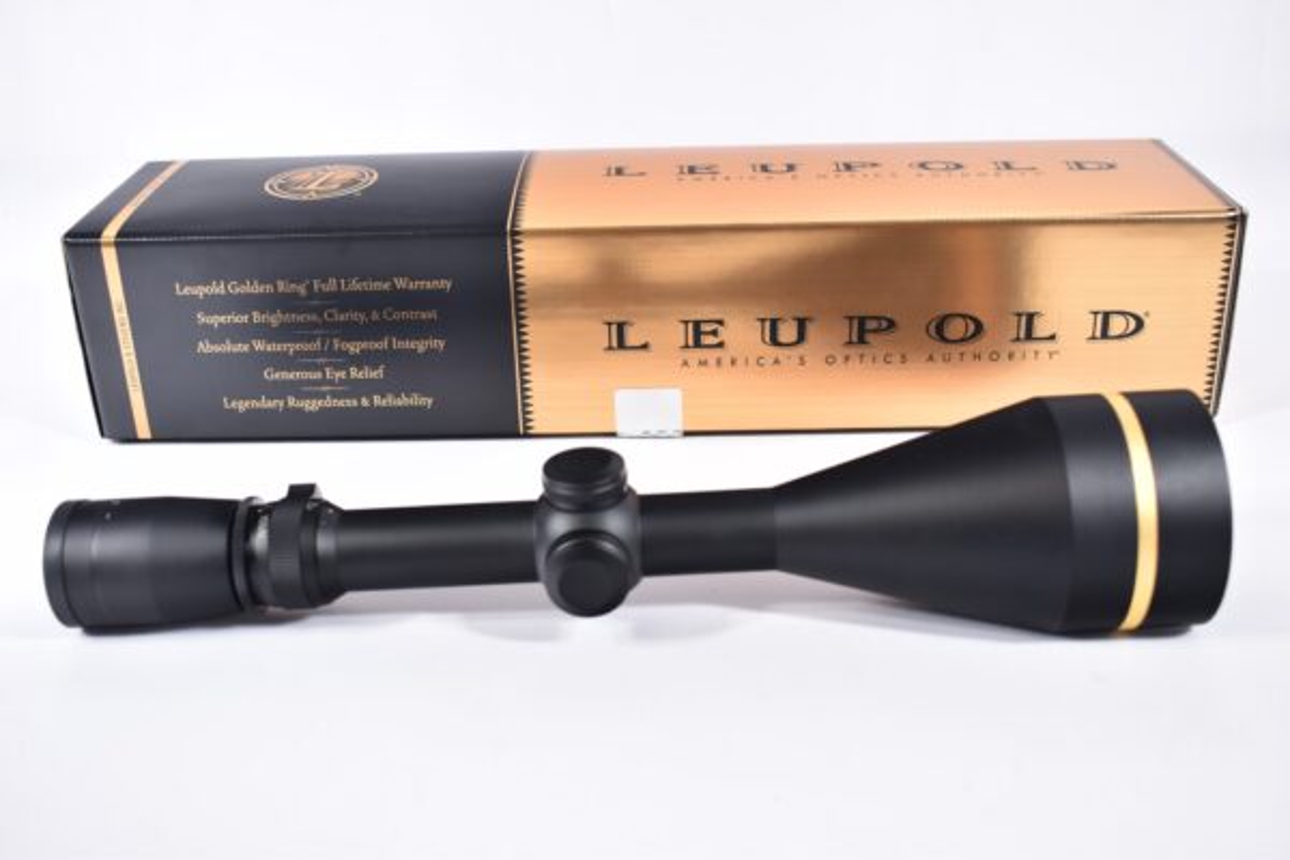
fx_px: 1451
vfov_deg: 33.0
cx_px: 645
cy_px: 430
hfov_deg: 47.9
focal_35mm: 40
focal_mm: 27
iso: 640
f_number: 5
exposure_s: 1/40
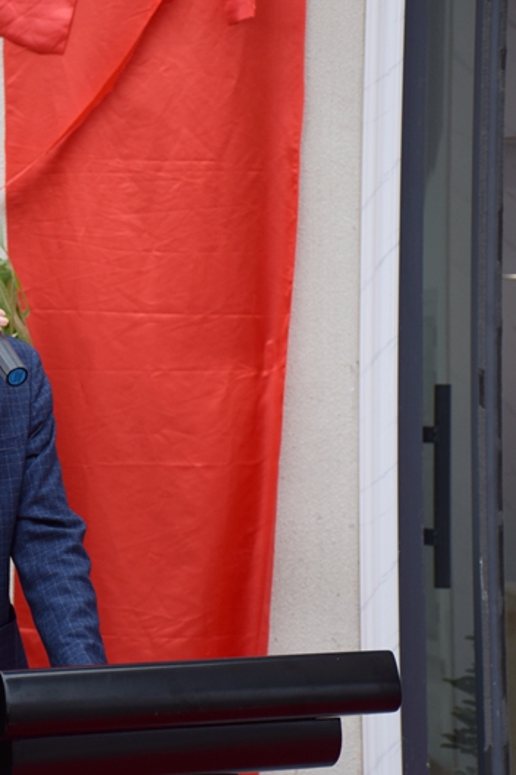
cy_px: 386
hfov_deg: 11.4
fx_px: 2540
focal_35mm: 118
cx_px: -40
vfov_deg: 17.4
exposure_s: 1/100
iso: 400
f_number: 4.8
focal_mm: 52
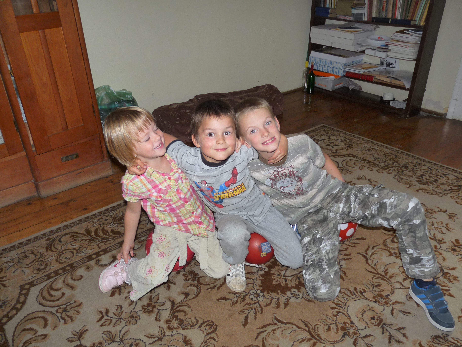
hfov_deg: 65.3
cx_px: 231
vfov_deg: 51.4
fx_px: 360
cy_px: 174
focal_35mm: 27
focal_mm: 4.8
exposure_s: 1/30
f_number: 2.8
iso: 160
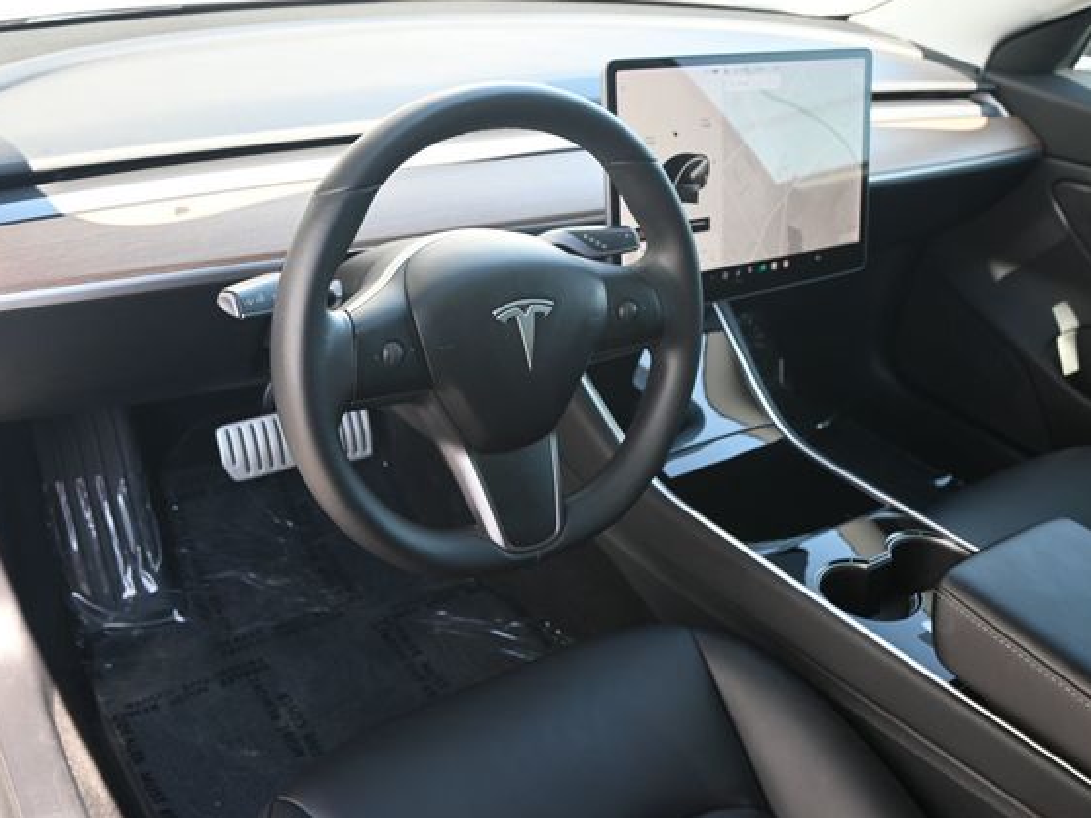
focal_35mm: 34
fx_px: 1066
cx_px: 521
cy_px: 408
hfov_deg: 54.2
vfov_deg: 42.0
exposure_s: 1/30
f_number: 3.8
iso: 100
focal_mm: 20.5
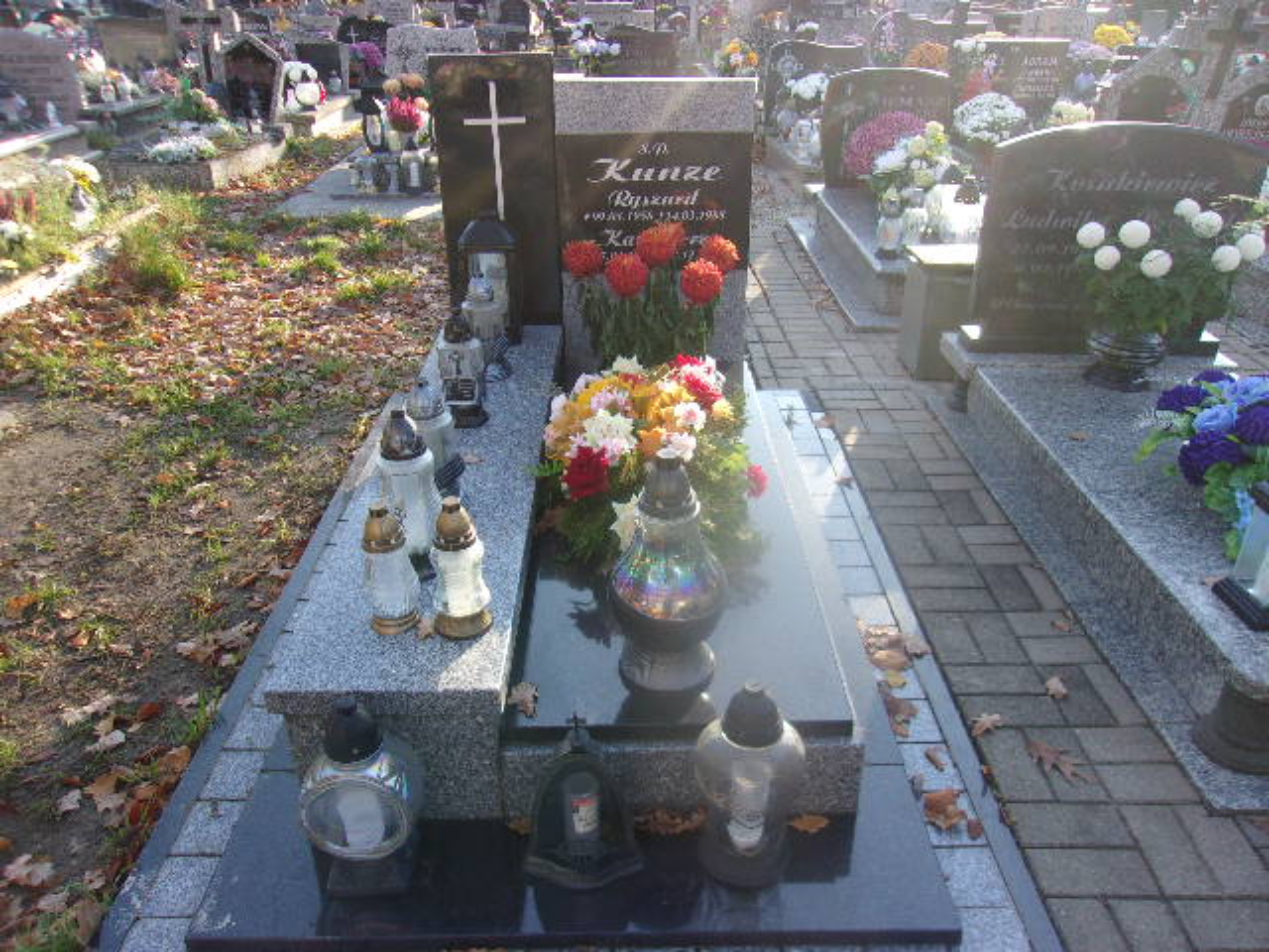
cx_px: 634
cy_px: 476
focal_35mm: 27
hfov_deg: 65.3
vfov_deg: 51.4
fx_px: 990
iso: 80
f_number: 3
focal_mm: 4.9
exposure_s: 1/150
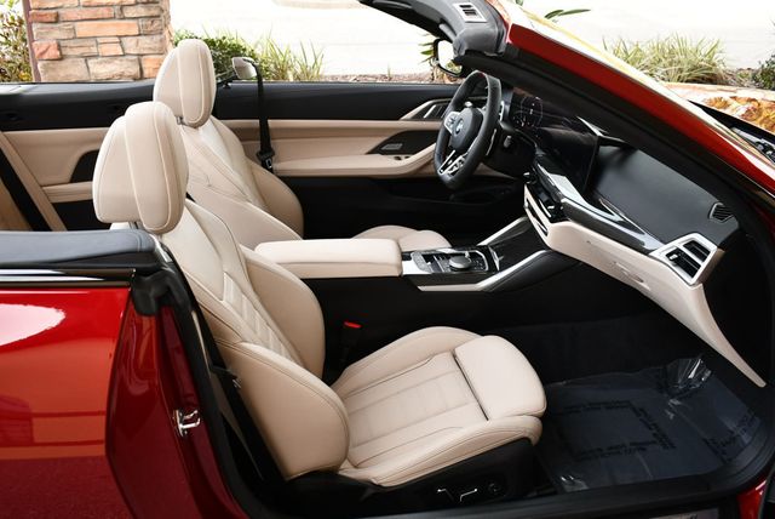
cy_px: 260
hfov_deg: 53.1
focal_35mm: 36
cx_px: 388
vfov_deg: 36.9
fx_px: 776
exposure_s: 1/250
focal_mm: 18
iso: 400
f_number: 4
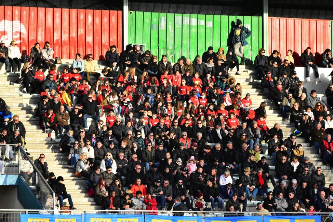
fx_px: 2705
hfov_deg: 7.0
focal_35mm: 292
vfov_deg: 4.7
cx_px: 166
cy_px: 111
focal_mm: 195
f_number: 9
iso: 2500
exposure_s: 1/1600
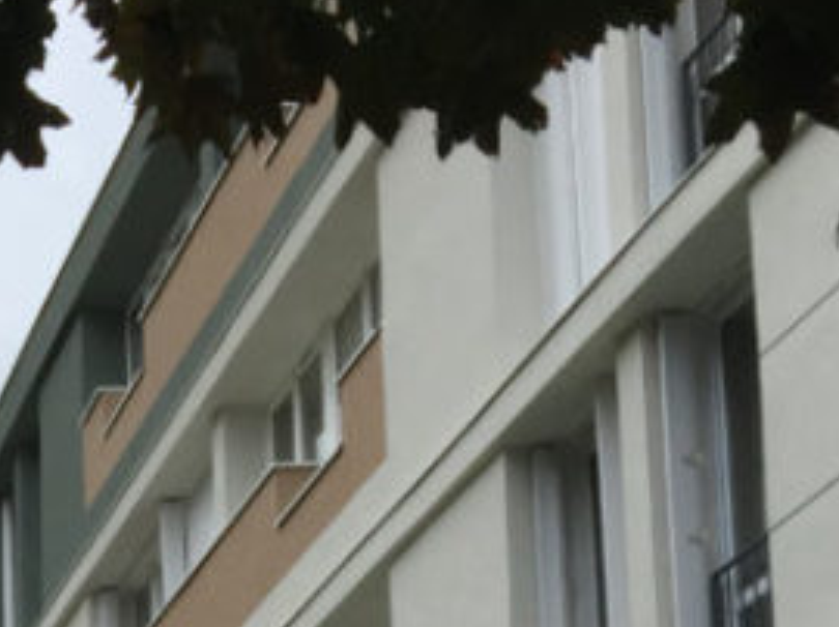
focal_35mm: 110
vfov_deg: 12.3
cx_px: -131
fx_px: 2664
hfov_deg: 17.2
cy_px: 1148
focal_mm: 4.15
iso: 32
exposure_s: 1/1319
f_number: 2.2
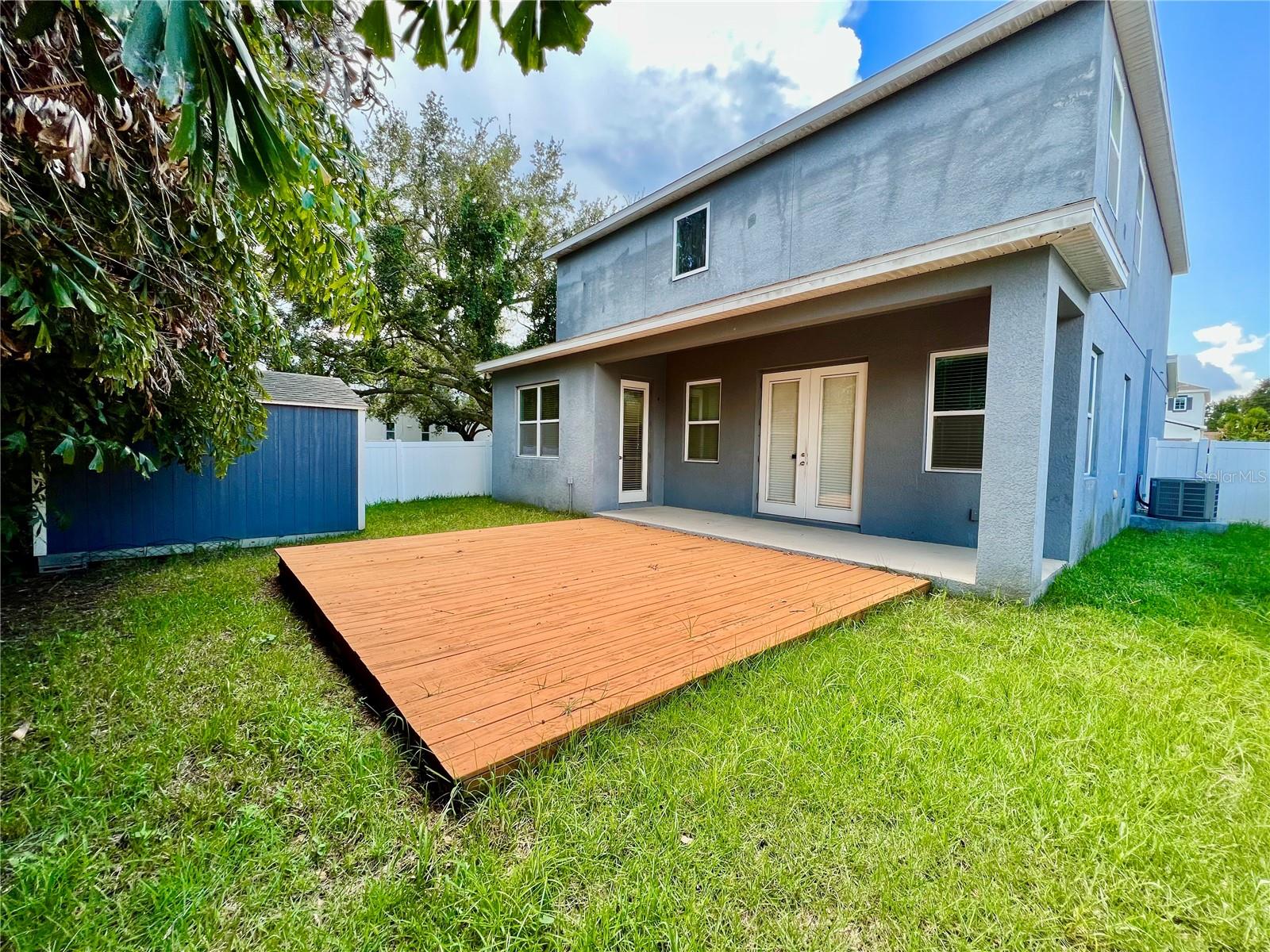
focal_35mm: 13
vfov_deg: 89.9
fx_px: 477
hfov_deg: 106.2
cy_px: 476
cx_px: 635
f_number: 1.8
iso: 32
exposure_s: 1/212
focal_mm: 1.57
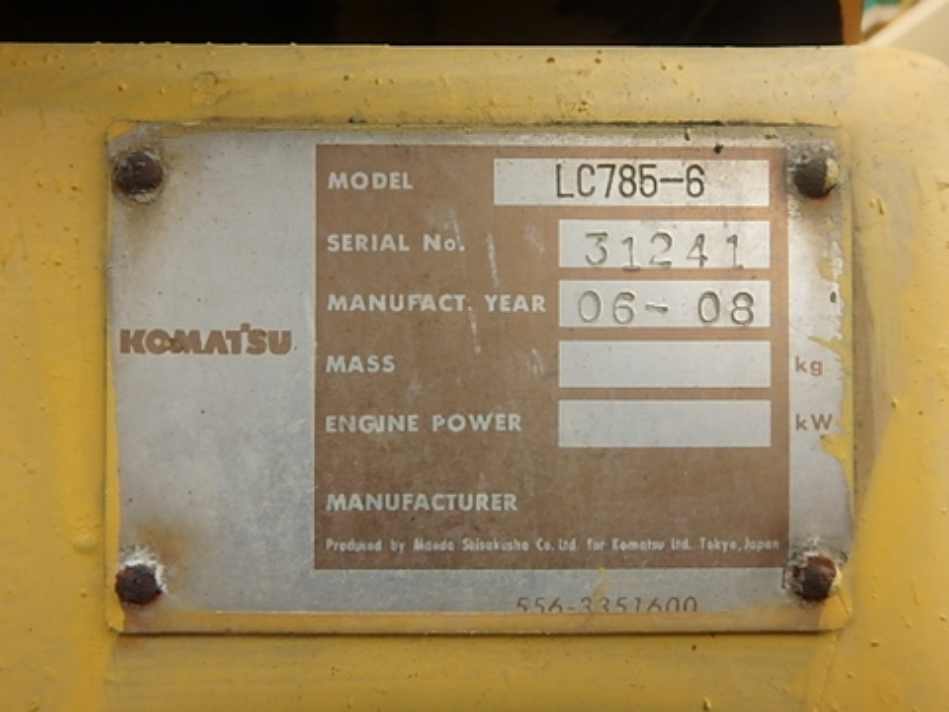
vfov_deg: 63.4
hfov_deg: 79.0
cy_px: 356
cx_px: 474
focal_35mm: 21
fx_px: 576
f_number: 3.5
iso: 125
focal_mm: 3.7
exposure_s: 1/400
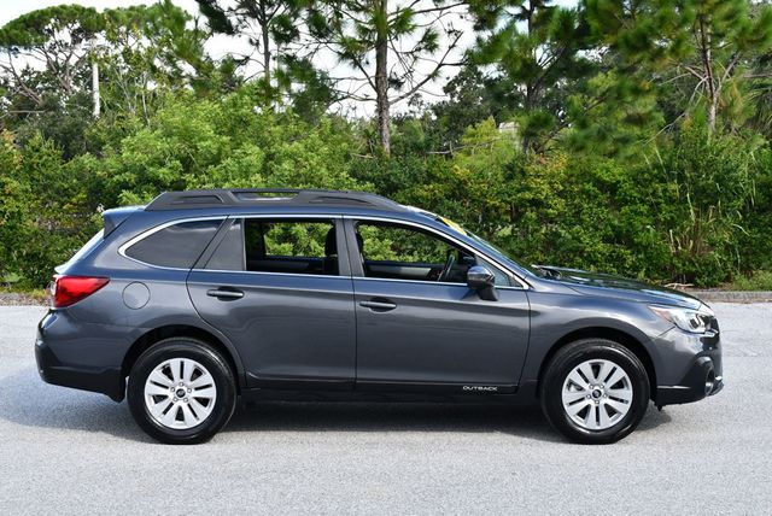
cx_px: 386
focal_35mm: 54
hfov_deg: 36.8
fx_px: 1159
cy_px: 258
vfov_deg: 25.1
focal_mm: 27
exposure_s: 1/250
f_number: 5.6
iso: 220
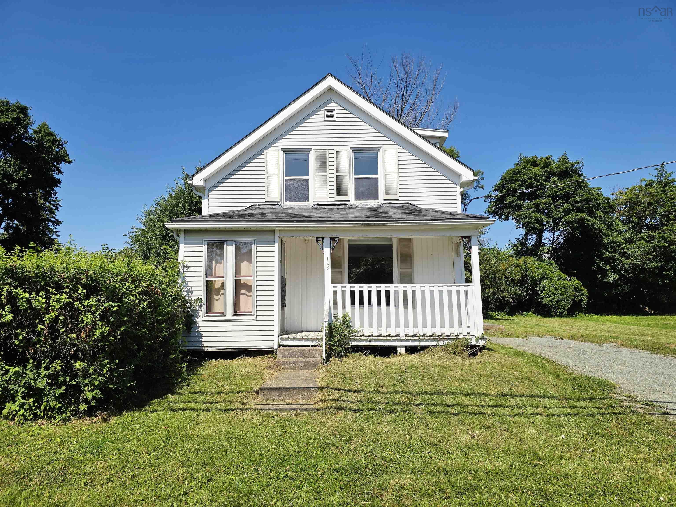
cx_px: 338
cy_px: 254
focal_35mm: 23
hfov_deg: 73.9
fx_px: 449
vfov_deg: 58.9
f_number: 1.7
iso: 12
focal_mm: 6.3
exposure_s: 1/1250
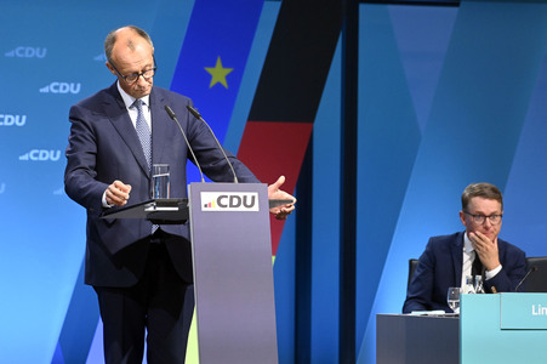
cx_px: 274
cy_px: 182
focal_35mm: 240
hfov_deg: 8.6
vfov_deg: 5.7
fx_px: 3644
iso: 8000
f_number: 5.6
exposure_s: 1/500
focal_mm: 240
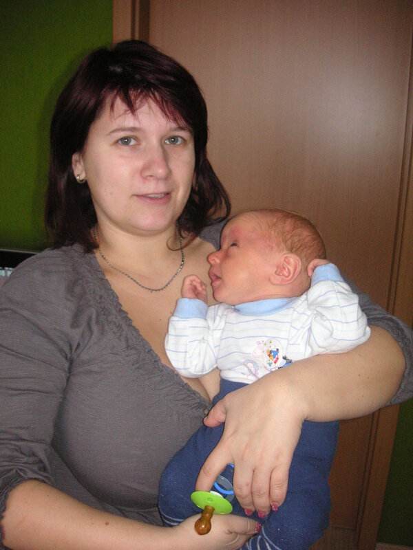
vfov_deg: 50.1
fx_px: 589
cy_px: 275
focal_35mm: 37
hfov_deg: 38.7
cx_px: 206
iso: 160
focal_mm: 6.1
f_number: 2.8
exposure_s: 1/45
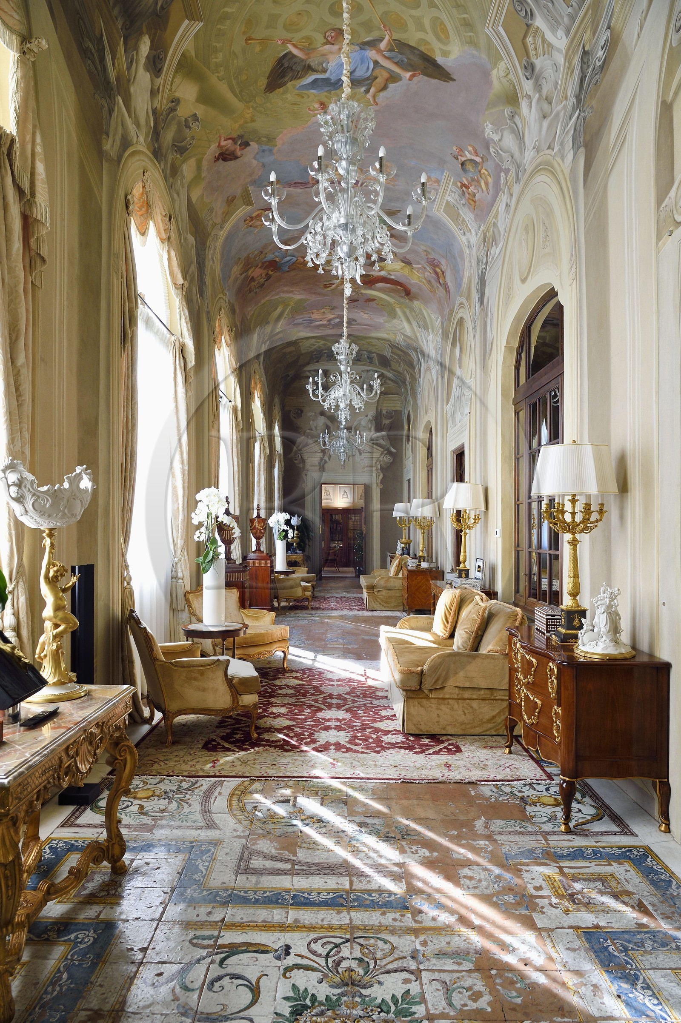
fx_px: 682
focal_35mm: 24
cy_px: 512
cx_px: 340
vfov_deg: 73.8
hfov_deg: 53.1
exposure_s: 1/60
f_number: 9
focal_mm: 24
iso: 800
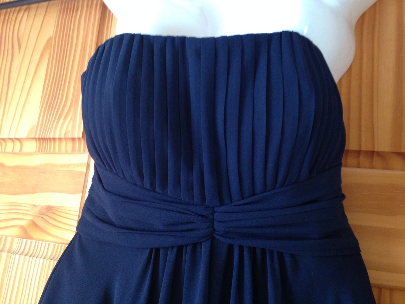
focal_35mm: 33
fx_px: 386
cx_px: 202
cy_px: 152
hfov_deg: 55.3
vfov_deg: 43.0
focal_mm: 4.12
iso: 250
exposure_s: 1/20
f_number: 2.4
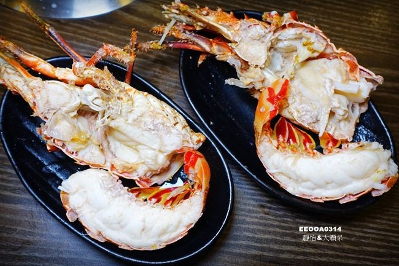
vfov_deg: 35.9
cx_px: 200
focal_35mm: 37
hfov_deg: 51.9
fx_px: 410
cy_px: 133
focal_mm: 13.72
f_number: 2.8
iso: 125
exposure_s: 1/50
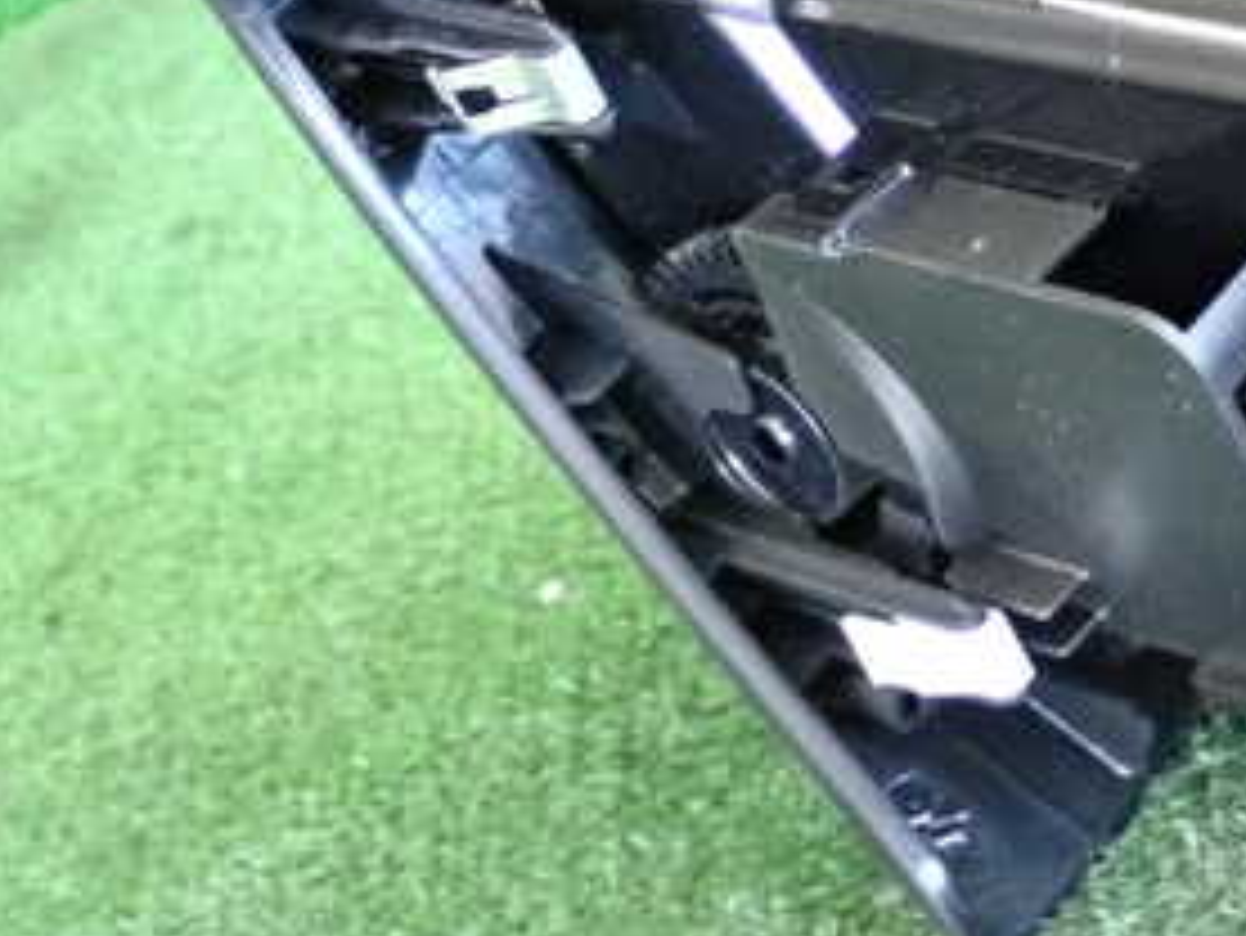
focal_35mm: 117
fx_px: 4213
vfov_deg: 12.5
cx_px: 1250
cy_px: -18
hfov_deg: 16.5
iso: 3200
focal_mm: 9.65
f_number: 3.3
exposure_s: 1/125
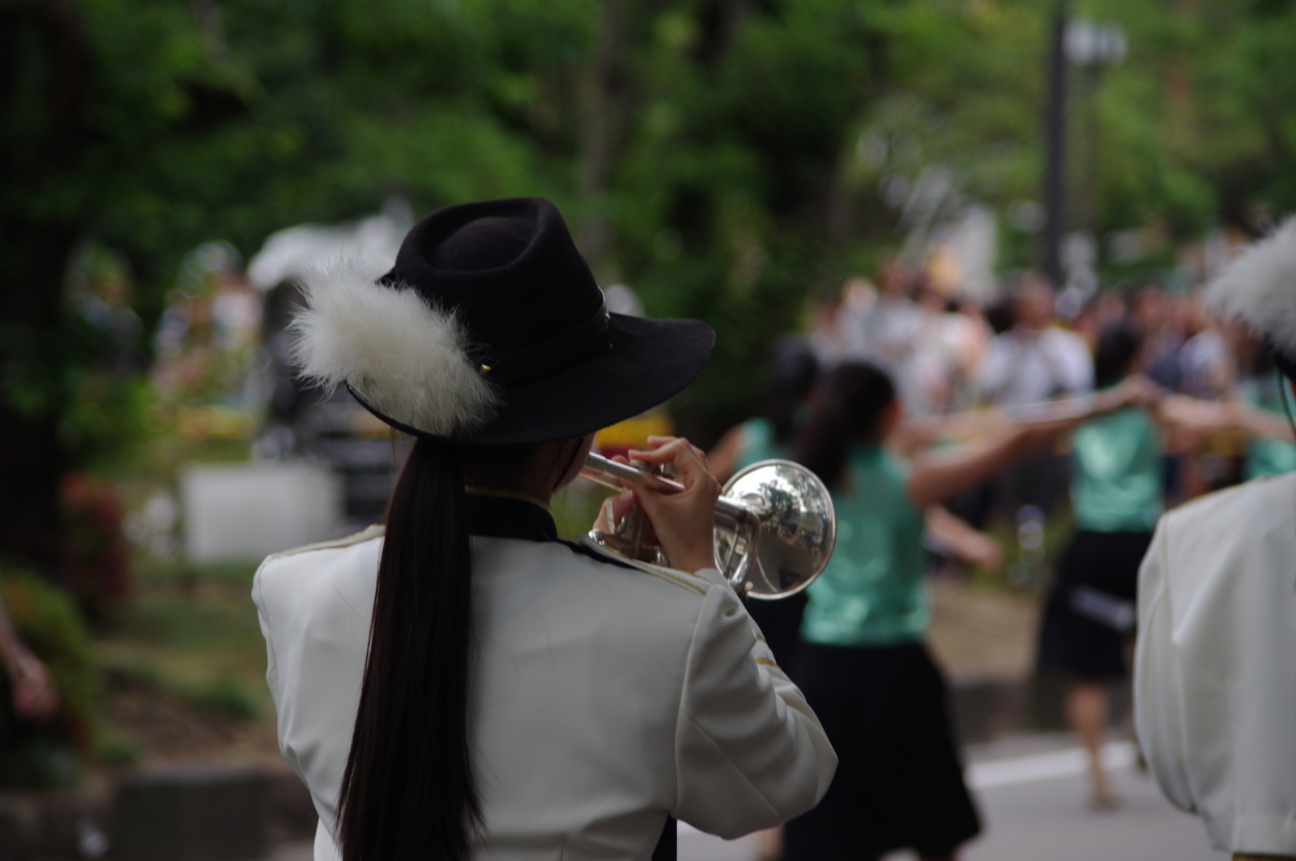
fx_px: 6473
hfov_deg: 11.4
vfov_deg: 7.6
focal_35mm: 180
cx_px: 648
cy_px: 430
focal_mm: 120
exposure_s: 1/250
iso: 200
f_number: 4.5
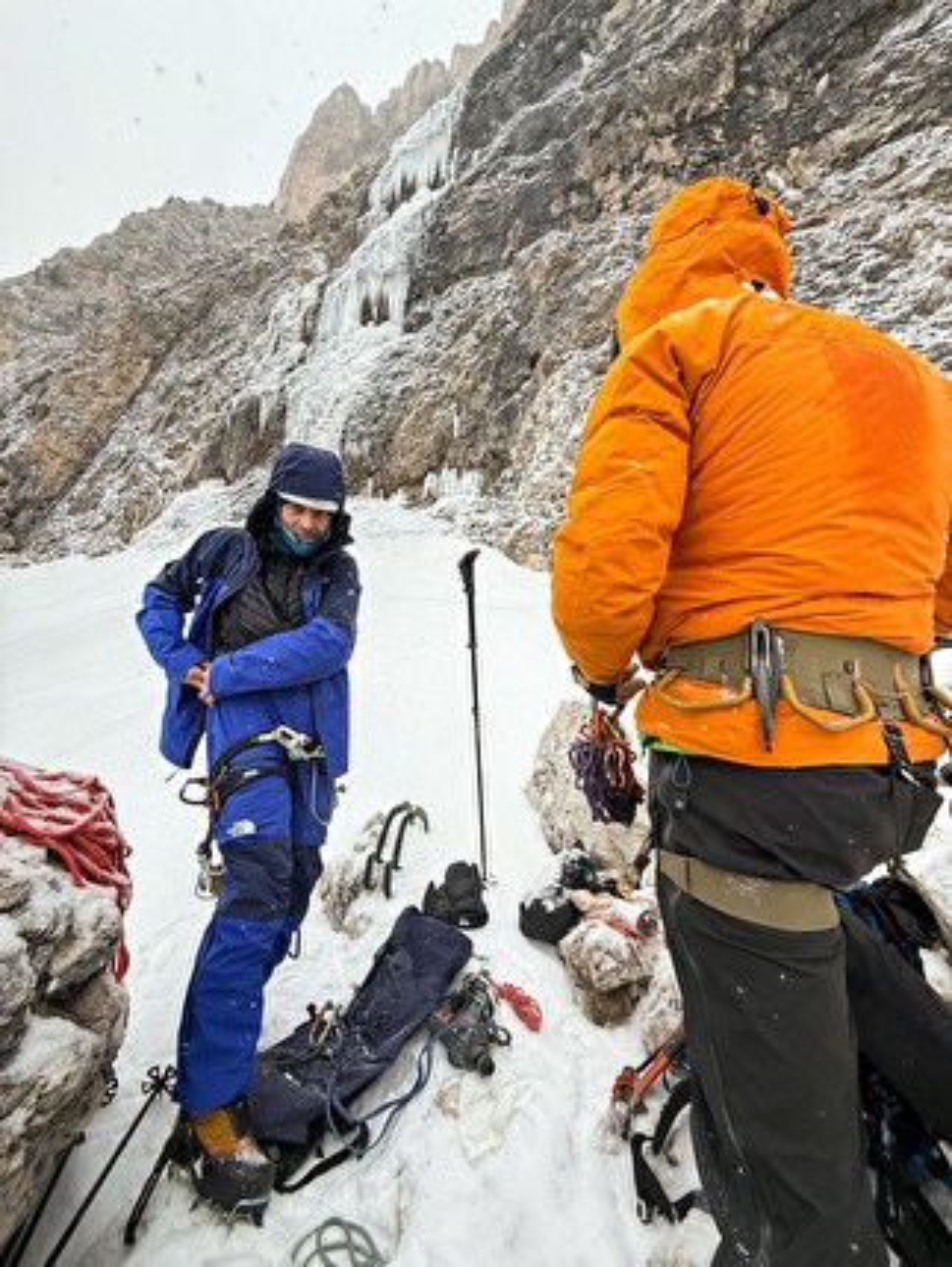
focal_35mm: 14
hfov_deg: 85.7
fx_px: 513
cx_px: 476
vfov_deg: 102.0
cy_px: 634
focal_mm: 2.22
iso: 50
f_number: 2.2
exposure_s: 1/540
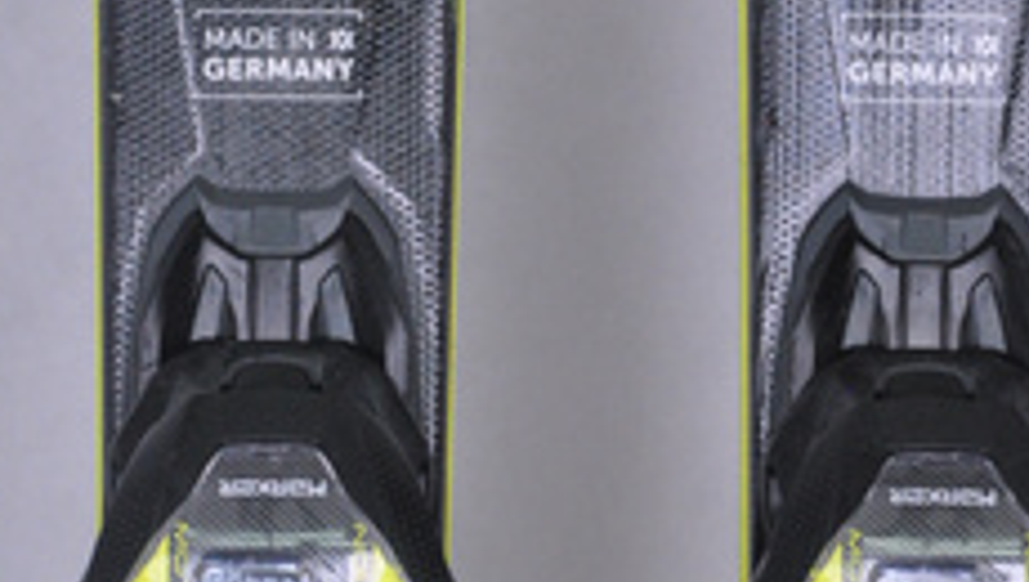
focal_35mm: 322
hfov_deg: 6.7
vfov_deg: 3.8
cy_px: -121
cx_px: 602
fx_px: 8797
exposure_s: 1/125
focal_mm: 105
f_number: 8
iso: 3200
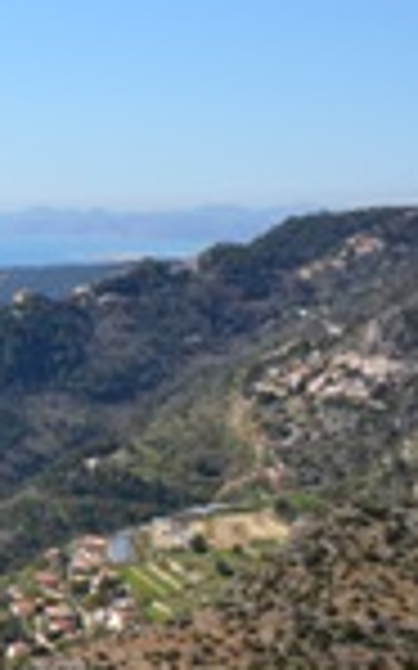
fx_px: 1761
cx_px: -562
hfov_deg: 11.4
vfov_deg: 21.5
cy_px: 443
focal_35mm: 97
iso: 100
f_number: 8
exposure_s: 1/250
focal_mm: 21
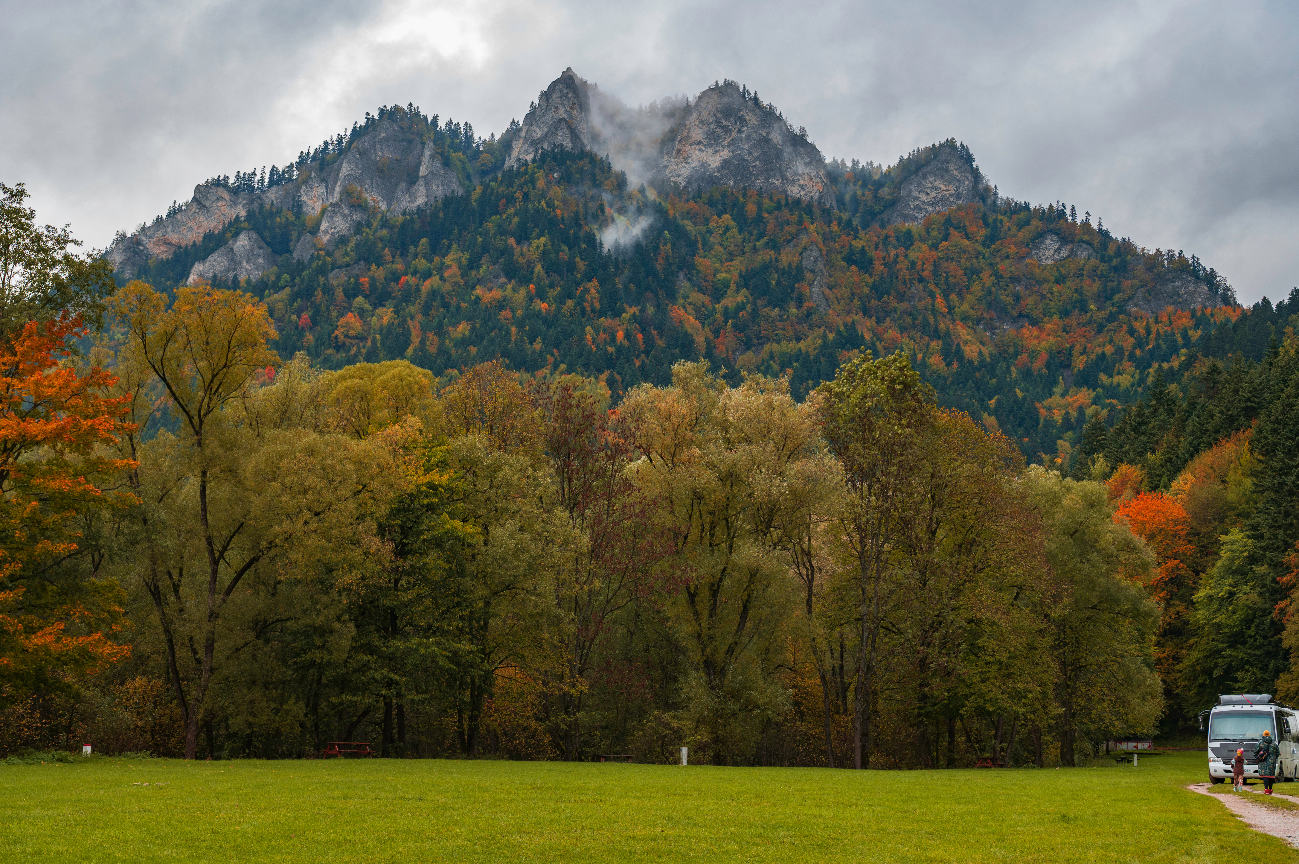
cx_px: 650
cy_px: 432
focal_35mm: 50
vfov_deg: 27.0
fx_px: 1803
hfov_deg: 39.6
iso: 400
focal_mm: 50
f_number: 8
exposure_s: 1/250
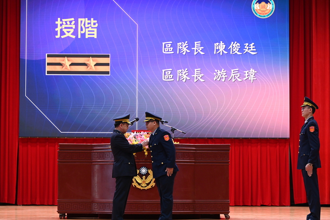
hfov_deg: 19.1
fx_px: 981
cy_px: 116
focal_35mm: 107
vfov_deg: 12.8
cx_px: 158
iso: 2000
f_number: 5.6
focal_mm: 99
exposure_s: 1/160
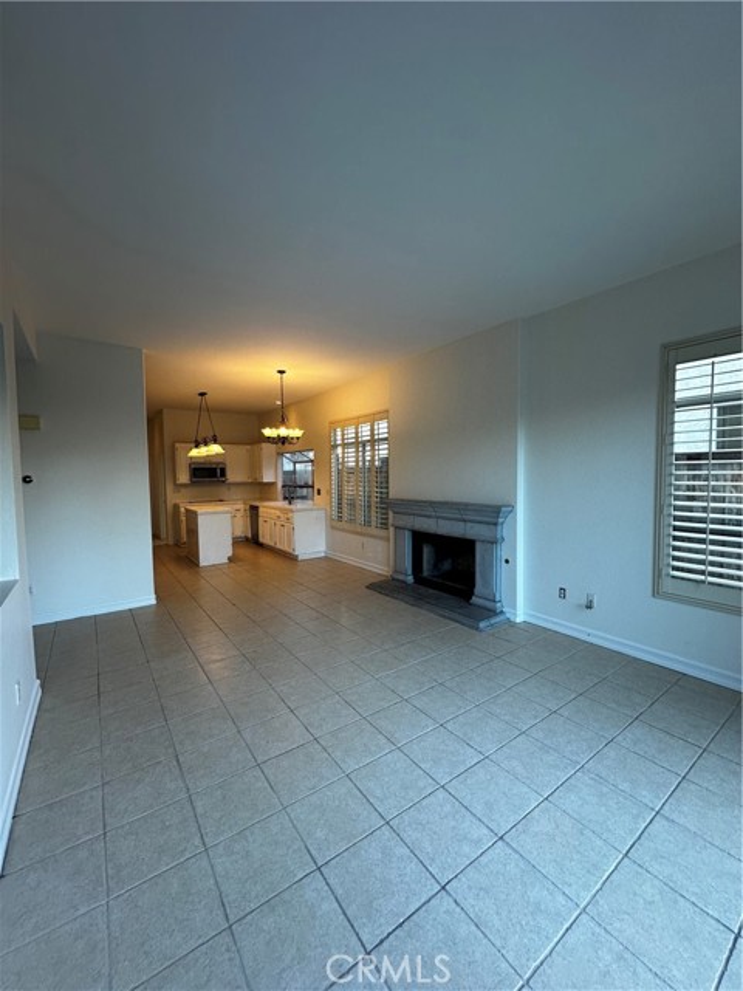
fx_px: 401
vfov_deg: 102.1
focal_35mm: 14
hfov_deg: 85.7
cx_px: 372
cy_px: 496
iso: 160
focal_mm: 2.22
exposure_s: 1/120
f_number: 2.2
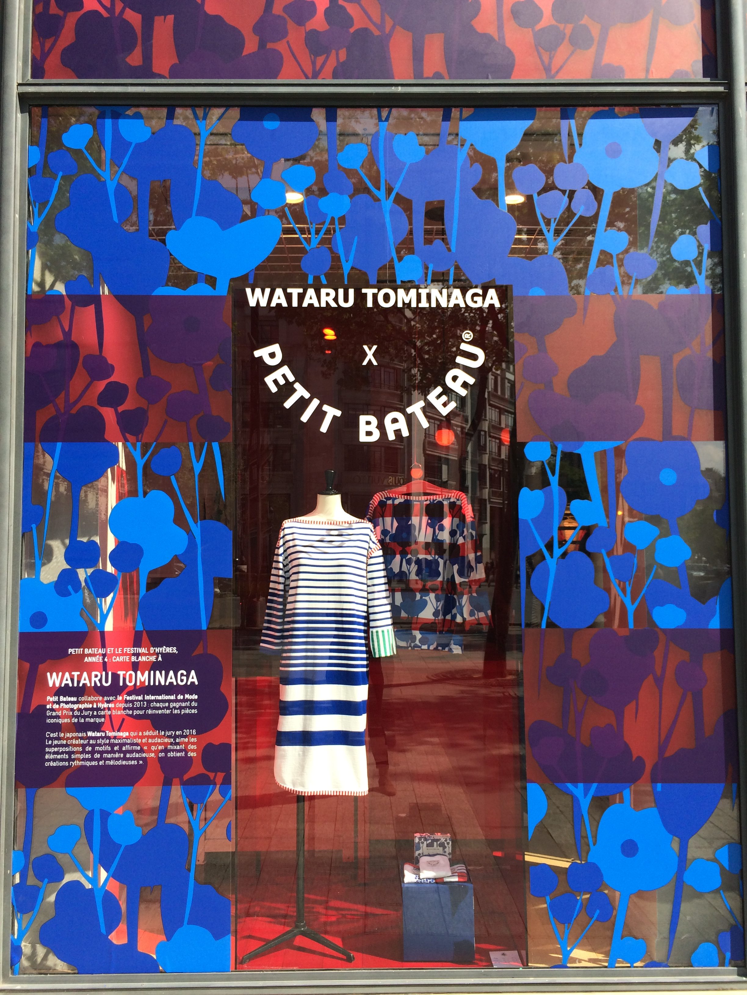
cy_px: 498
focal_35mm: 29
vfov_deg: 61.7
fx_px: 834
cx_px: 374
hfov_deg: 48.2
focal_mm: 4.15
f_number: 2.2
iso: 32
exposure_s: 1/892
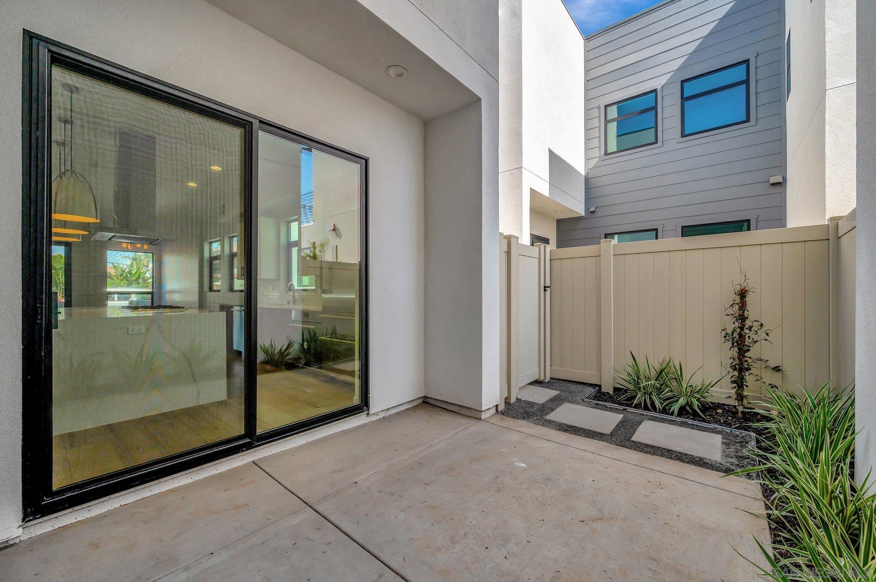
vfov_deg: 81.1
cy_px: 291
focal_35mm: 14
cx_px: 438
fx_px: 340
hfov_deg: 104.3
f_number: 8
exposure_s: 1/640
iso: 400
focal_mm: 14
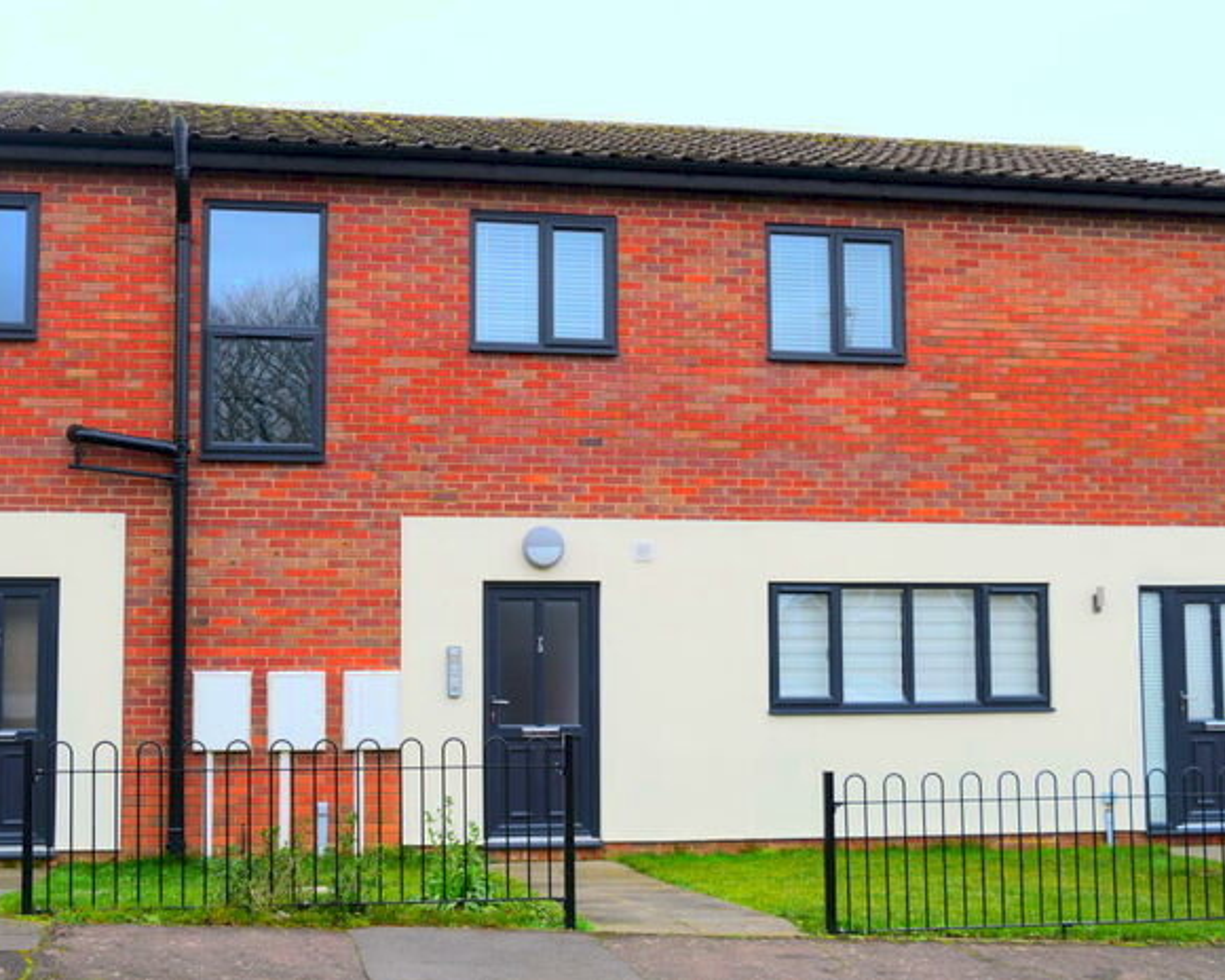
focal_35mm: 51
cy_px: 491
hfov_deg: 36.5
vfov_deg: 29.7
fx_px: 1849
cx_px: 501
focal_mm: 30
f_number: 7.1
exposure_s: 1/200
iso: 400
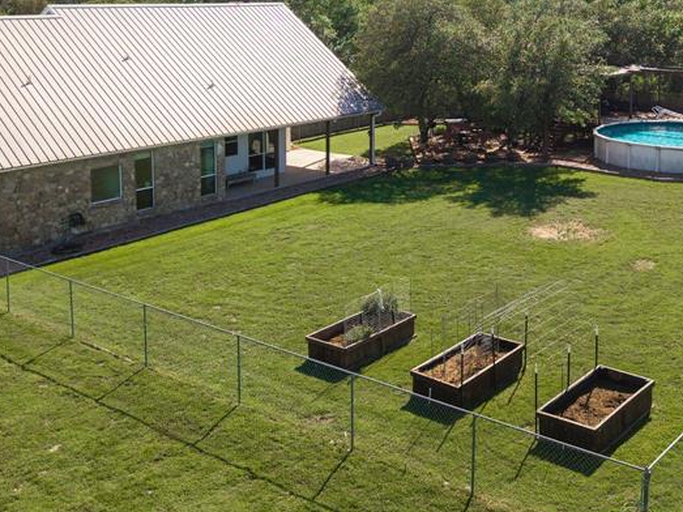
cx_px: 410
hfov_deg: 40.3
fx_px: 927
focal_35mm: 47
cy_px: 104
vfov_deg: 30.2
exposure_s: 1/6000
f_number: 1.8
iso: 200
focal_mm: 8.67
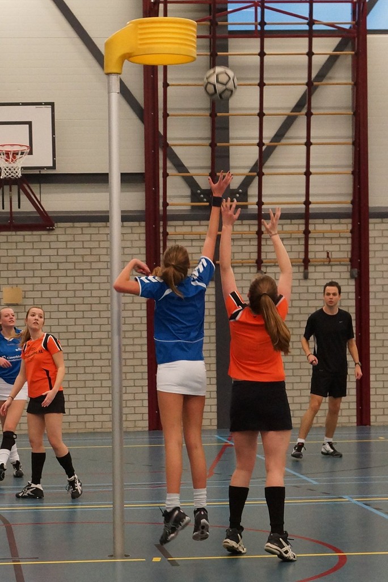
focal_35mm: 42
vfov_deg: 46.4
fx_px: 678
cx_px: 194
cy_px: 291
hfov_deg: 31.9
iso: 1000
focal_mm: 28
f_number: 3.5
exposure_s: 1/160
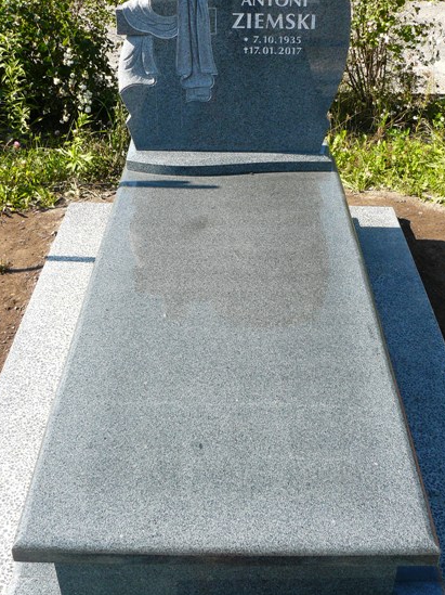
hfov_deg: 34.3
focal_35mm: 42
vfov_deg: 44.8
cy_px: 275
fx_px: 721
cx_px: 234
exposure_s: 1/200
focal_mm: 6
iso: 100
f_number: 4.5
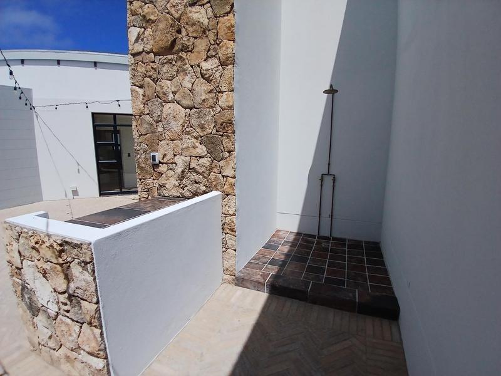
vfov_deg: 74.7
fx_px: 246
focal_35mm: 17
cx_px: 250
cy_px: 188
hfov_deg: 91.0
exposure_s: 1/2494
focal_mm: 1.4
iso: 50
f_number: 2.2
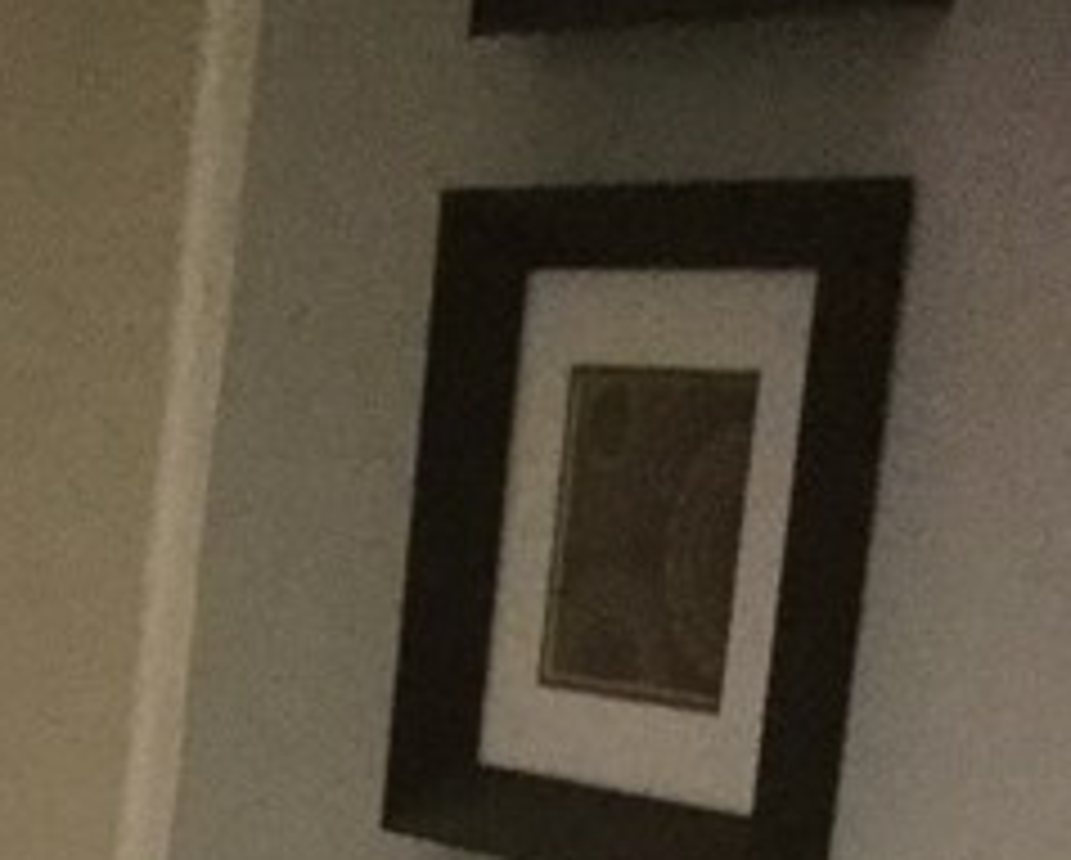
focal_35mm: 130
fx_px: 4126
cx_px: -976
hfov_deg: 13.1
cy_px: 1643
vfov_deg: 11.0
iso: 200
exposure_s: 1/30
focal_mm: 3.3
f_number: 2.4
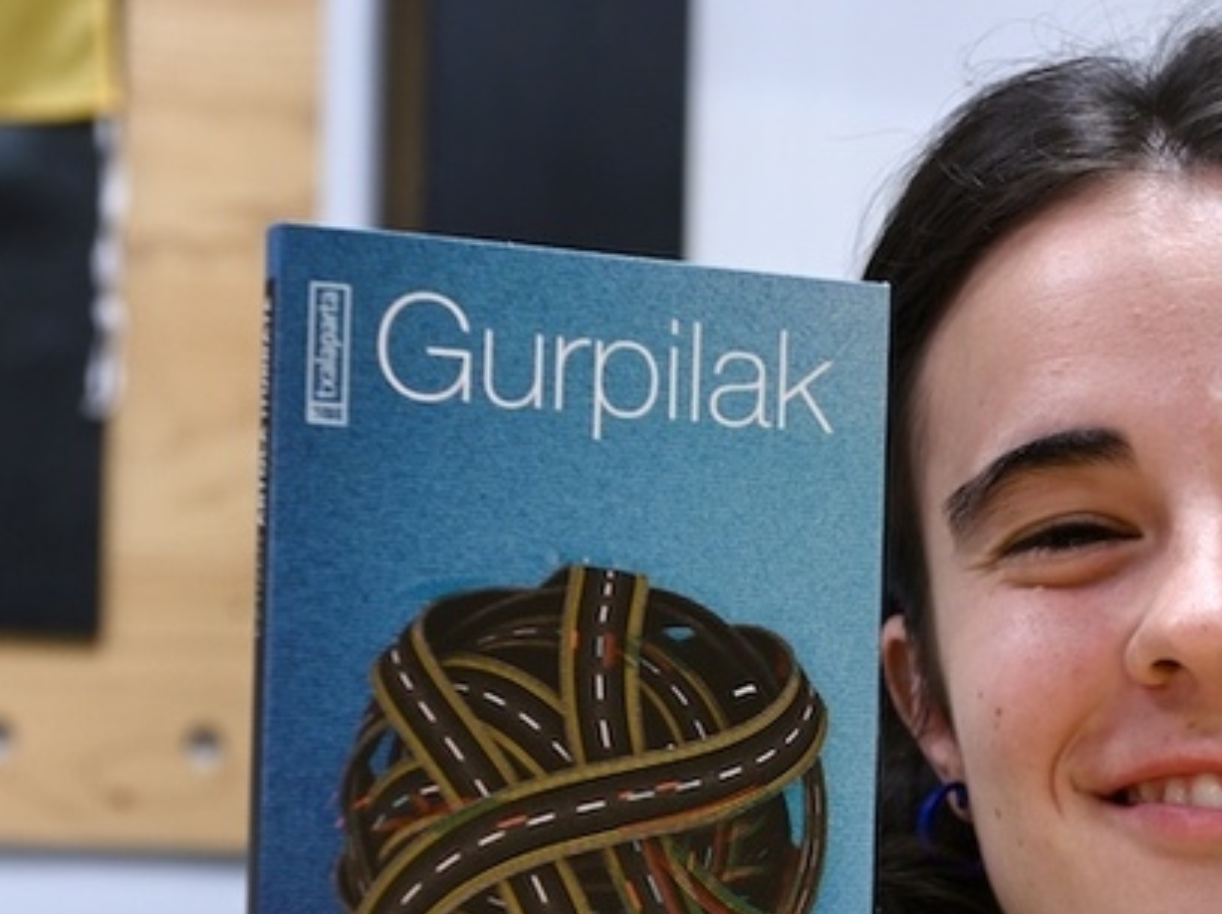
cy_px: 642
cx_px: 1016
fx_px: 2892
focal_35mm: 82
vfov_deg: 17.9
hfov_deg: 23.4
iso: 800
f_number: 5
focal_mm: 48
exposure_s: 1/15
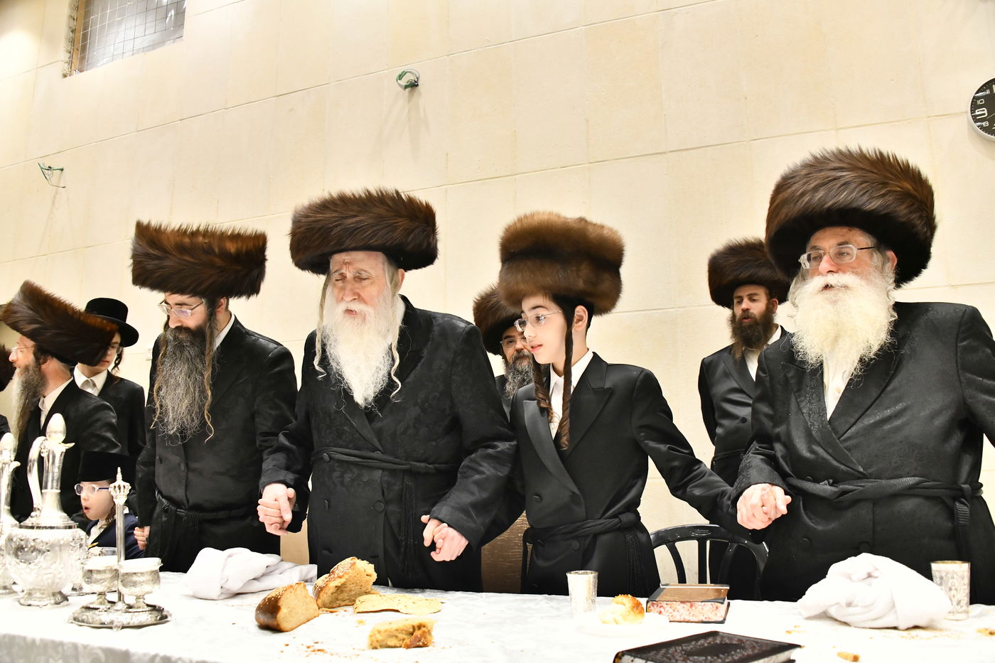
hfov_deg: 65.5
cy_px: 332
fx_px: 774
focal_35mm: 28
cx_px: 498
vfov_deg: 46.4
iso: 3200
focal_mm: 28
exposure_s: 1/250
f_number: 5.6
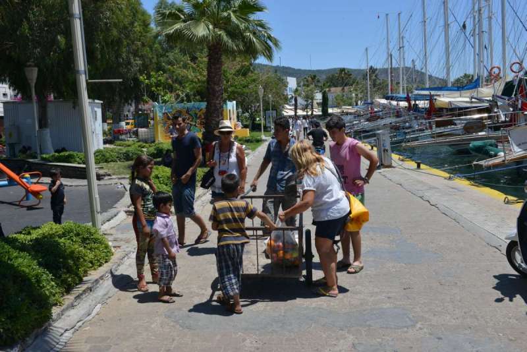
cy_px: 176
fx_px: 513
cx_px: 264
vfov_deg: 37.9
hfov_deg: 54.4
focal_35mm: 35
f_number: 16
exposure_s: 1/400
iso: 1100
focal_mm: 35
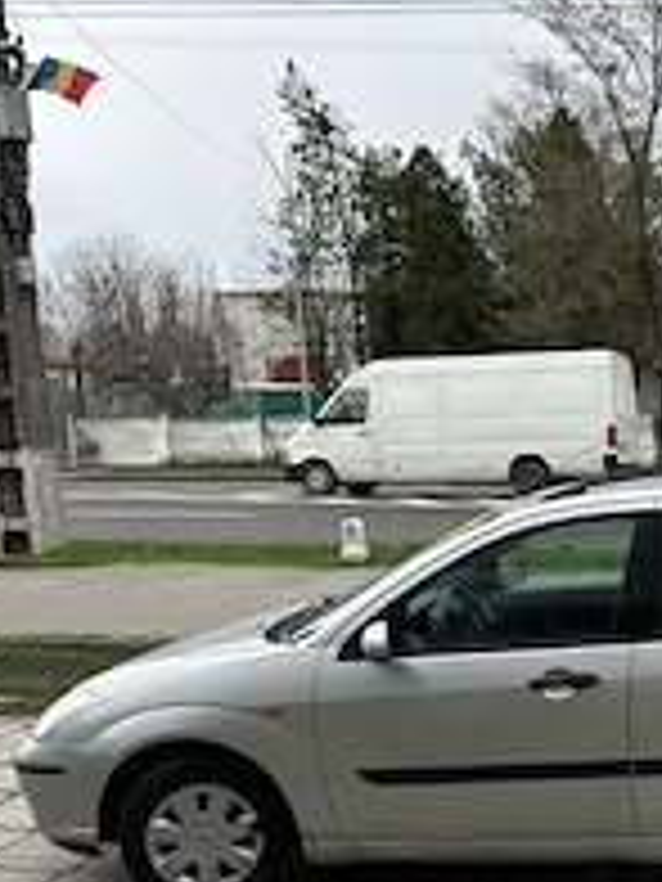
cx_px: 644
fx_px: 1249
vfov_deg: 38.2
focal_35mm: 49
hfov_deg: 28.1
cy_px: 630
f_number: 1.78
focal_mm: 6.86
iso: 80
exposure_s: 1/989
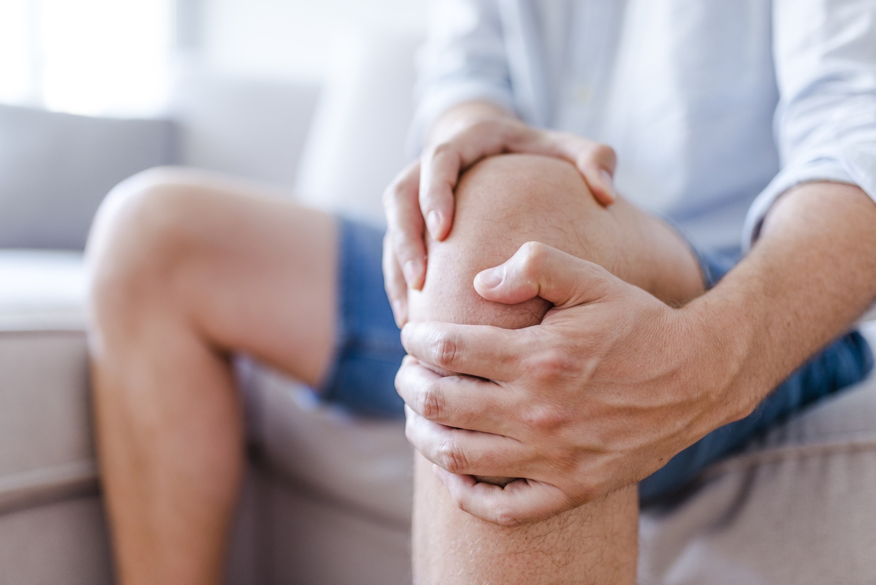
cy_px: 292
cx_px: 438
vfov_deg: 37.9
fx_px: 852
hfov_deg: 54.4
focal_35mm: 35
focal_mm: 35
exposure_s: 1/200
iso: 200
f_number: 1.6
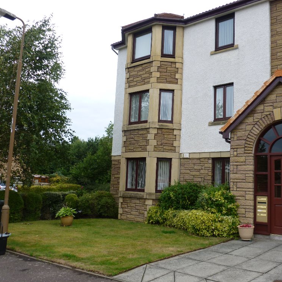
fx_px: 313
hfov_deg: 48.1
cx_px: 173
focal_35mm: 34
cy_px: 141
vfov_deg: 48.5
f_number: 3.3
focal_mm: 5
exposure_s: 1/250
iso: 100
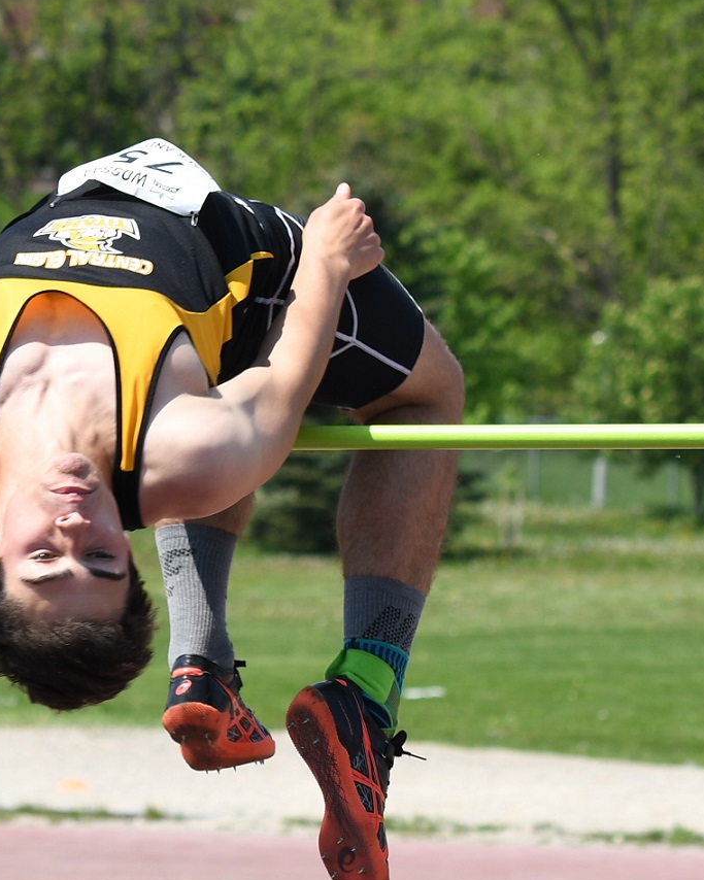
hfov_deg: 9.6
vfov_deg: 12.0
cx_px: 193
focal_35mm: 161
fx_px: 4194
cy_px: 426
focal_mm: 70
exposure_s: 1/1000
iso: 160
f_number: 4.5
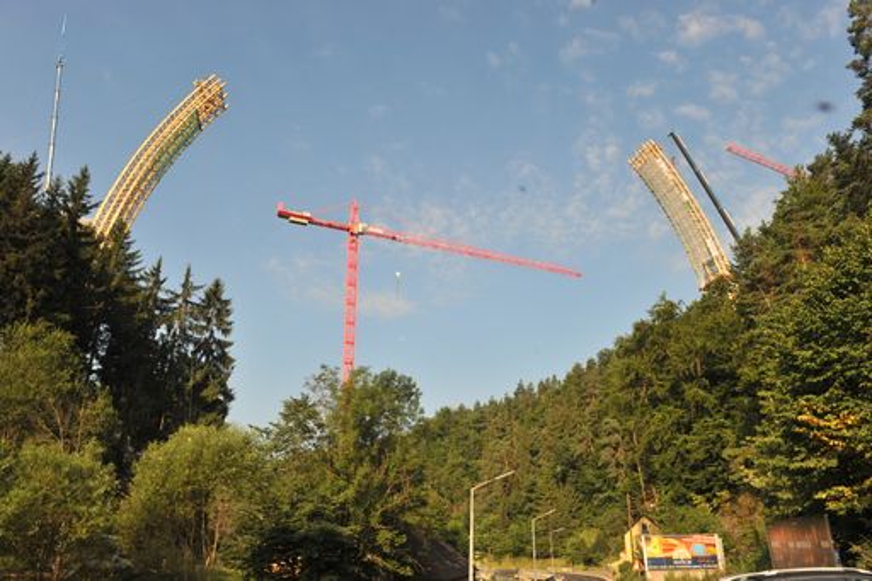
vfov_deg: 53.1
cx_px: 436
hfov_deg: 73.8
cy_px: 290
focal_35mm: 24
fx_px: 581
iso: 200
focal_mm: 24
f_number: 9
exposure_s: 1/320
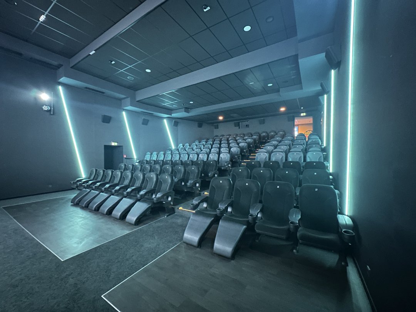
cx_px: 208
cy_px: 156
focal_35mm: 14
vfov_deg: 85.7
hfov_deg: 102.1
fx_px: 168
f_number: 2.2
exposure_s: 1/8
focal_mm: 2.22
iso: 1600
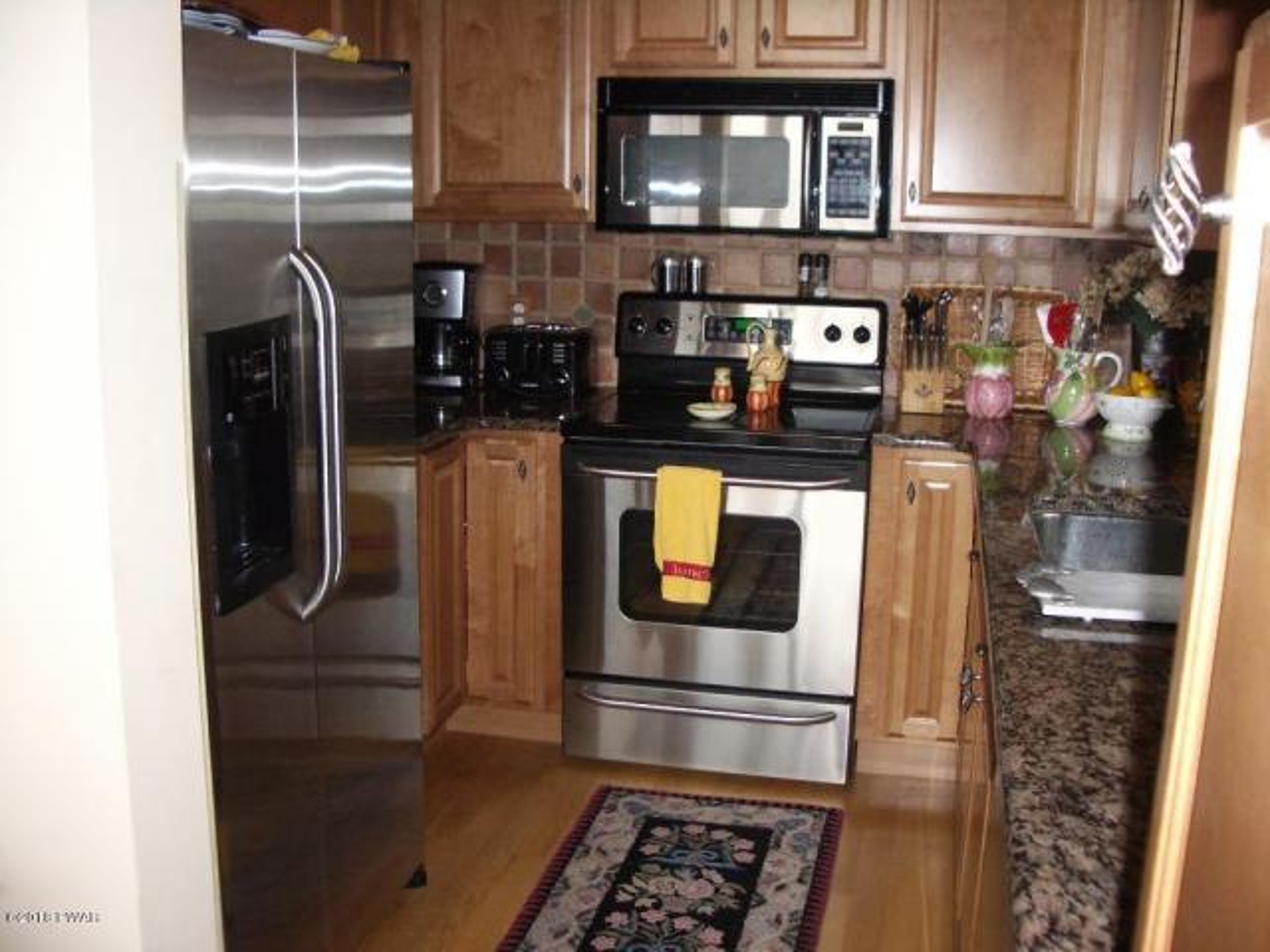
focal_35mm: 35
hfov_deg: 52.6
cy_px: 476
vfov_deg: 40.7
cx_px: 635
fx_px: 1284
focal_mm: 5.8
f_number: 2.6
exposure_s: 1/60
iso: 200
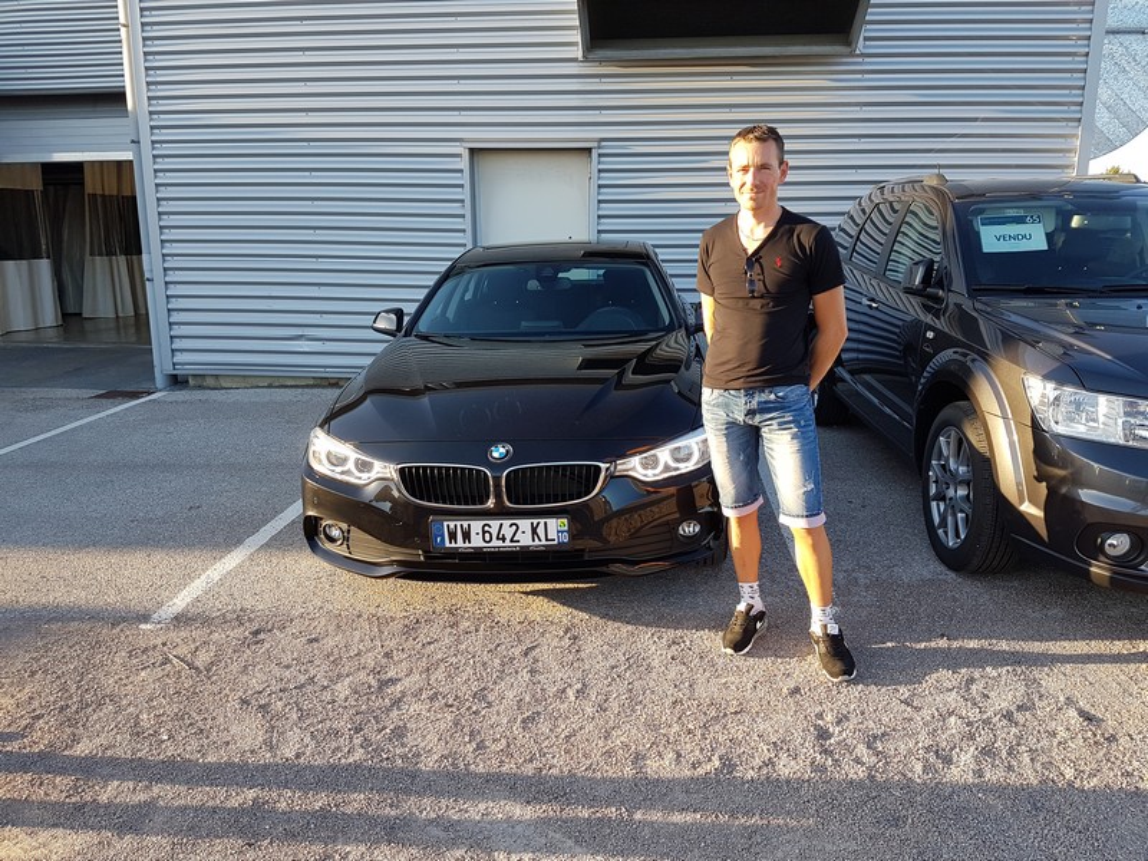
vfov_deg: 53.1
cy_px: 430
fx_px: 862
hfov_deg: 67.3
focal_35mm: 26
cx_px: 574
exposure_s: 1/297
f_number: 1.7
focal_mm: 4.2
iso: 40
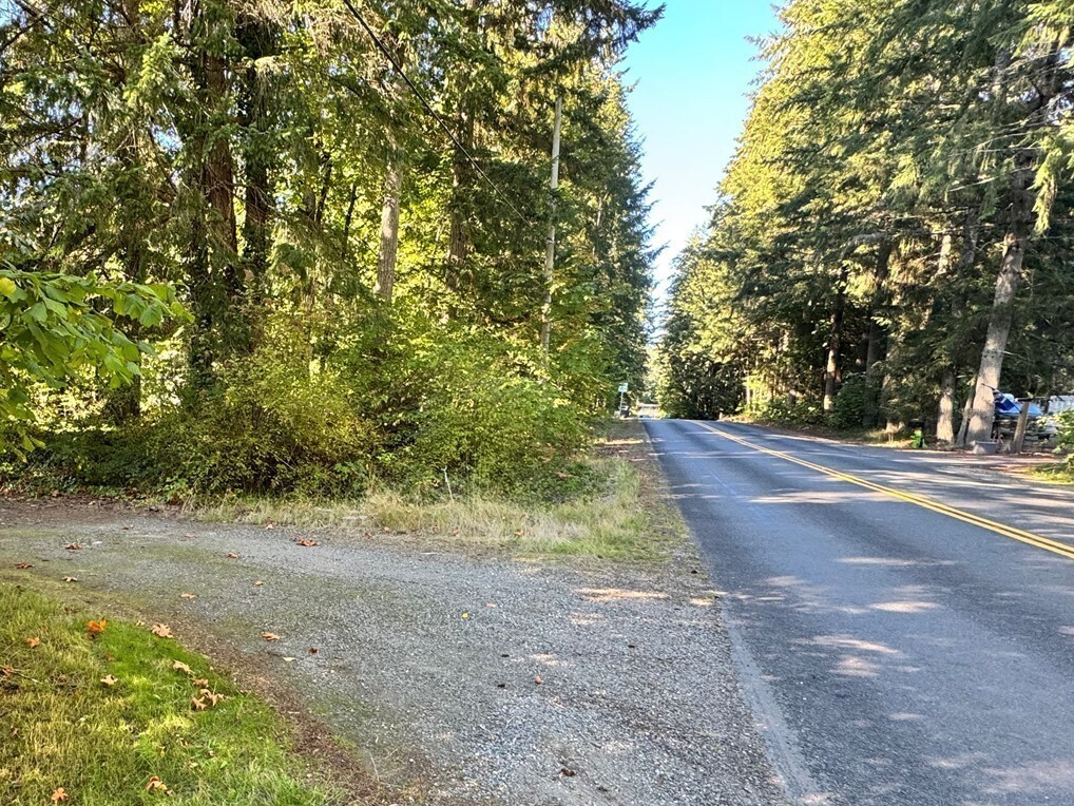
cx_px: 313
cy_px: 518
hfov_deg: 72.7
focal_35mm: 22
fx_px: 683
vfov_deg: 60.1
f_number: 2.2
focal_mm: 2.22
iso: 125
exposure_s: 1/99
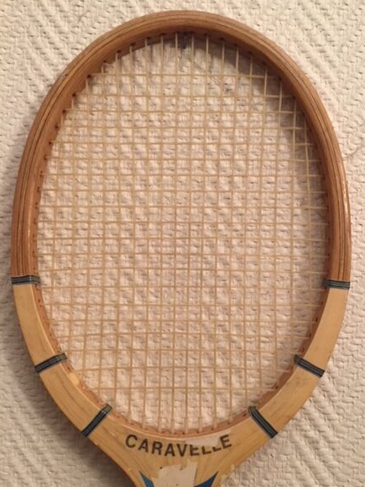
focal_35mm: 32
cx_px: 196
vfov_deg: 56.8
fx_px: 450
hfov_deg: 44.1
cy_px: 251
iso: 200
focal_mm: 4.15
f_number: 2.2
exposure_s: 1/33
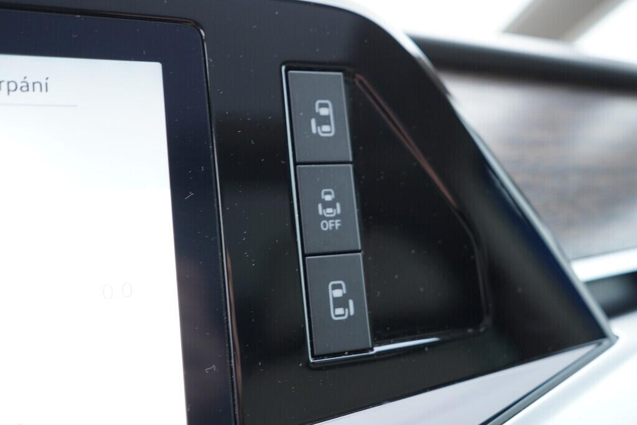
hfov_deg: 53.1
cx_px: 318
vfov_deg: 36.9
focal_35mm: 36
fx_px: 637
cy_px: 212
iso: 250
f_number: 2.8
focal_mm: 24
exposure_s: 1/40
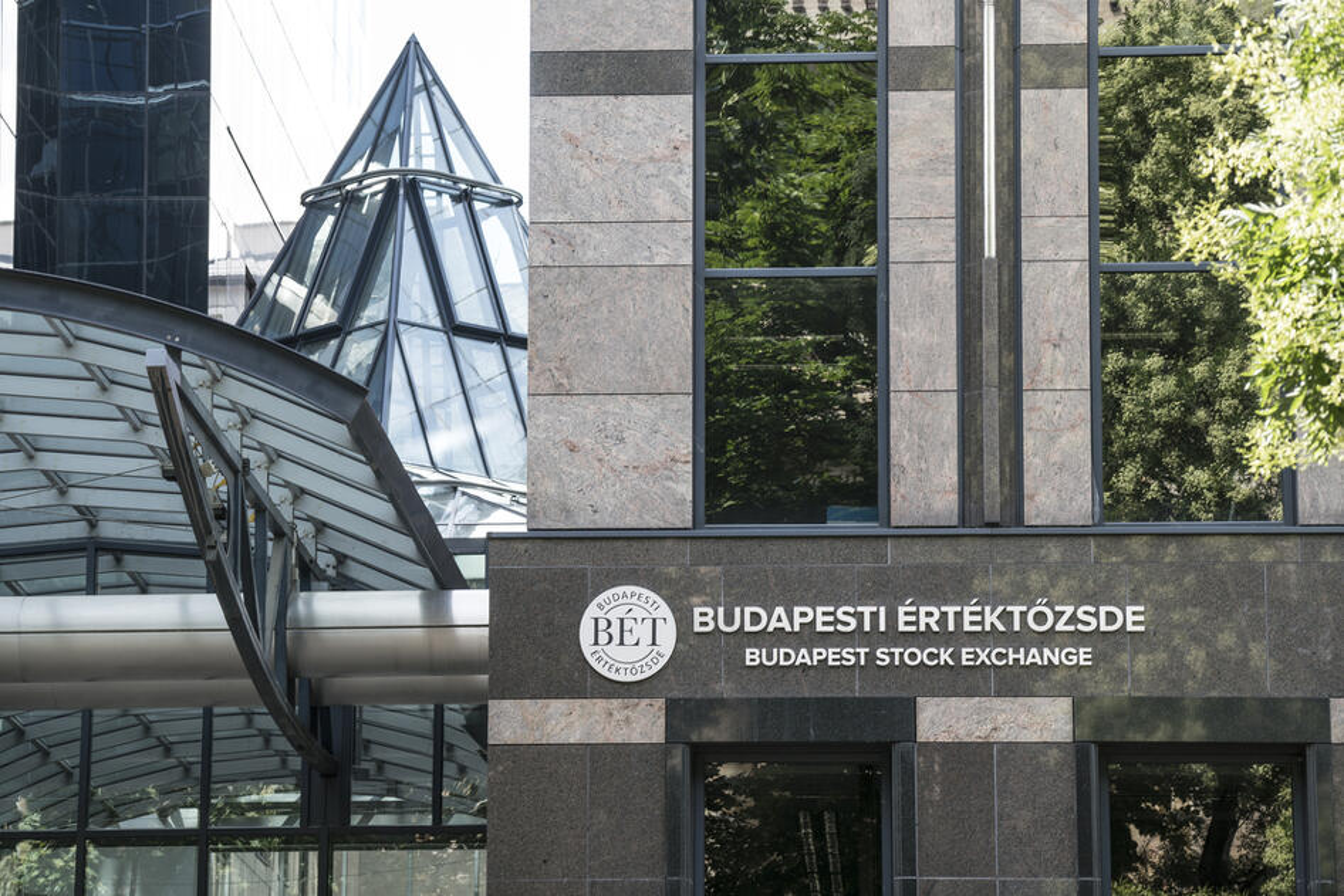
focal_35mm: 139
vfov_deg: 9.9
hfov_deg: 14.8
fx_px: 5190
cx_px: 672
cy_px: 448
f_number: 7.1
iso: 200
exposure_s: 1/100
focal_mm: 139
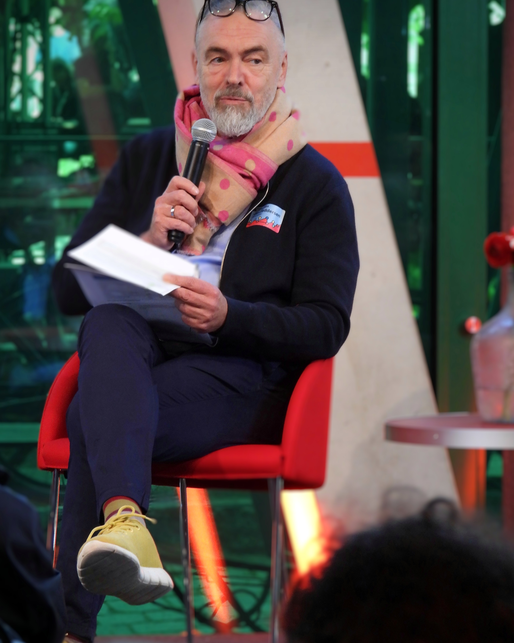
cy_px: 328
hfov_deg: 5.6
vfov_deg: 7.0
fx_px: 5286
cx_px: 235
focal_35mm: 278
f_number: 4.5
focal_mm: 42.2
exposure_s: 1/30
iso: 400
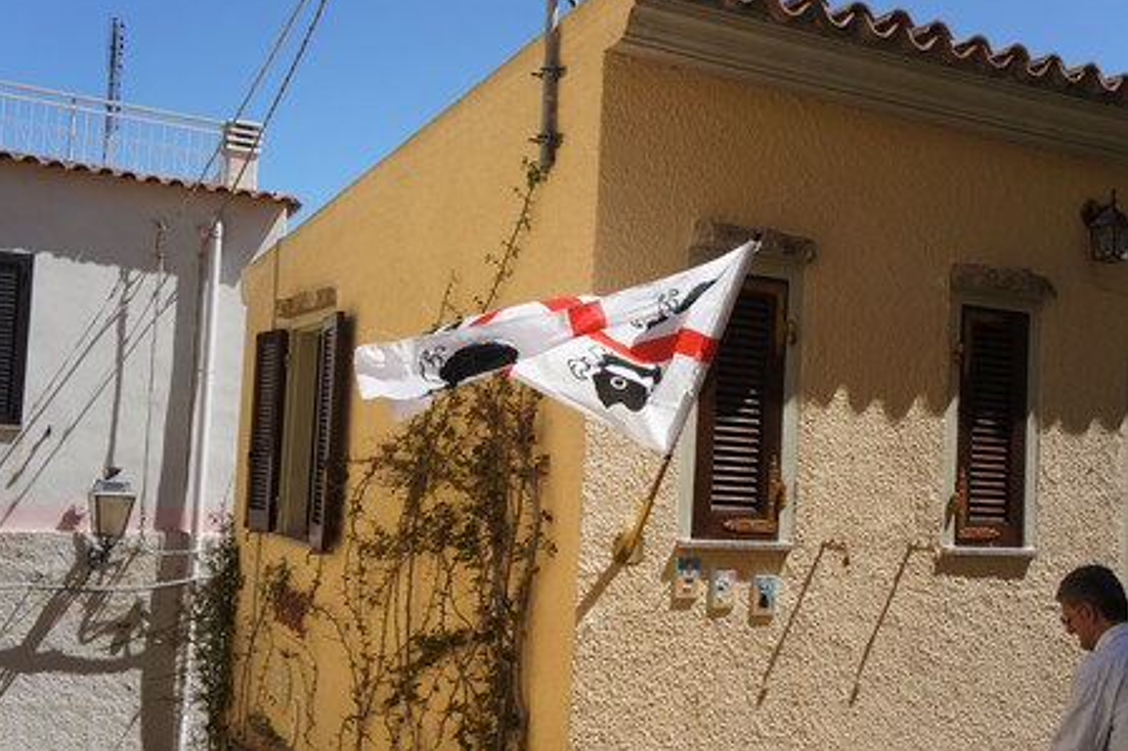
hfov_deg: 45.4
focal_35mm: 43
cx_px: 555
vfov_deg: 31.2
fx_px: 1347
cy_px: 369
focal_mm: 28
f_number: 8
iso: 200
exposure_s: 1/500
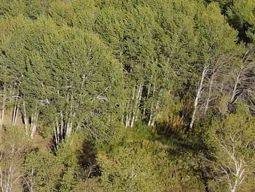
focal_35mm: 113
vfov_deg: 13.0
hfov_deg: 14.3
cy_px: 33
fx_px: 833
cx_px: -266
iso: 100
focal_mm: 4.5
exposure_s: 1/640
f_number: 2.8
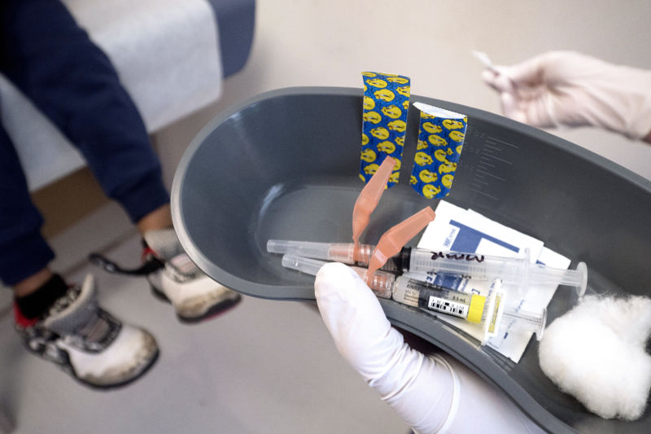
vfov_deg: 44.9
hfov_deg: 63.7
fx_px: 524
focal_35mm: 29
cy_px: 217
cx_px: 326
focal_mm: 14
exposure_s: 1/60
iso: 800
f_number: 4
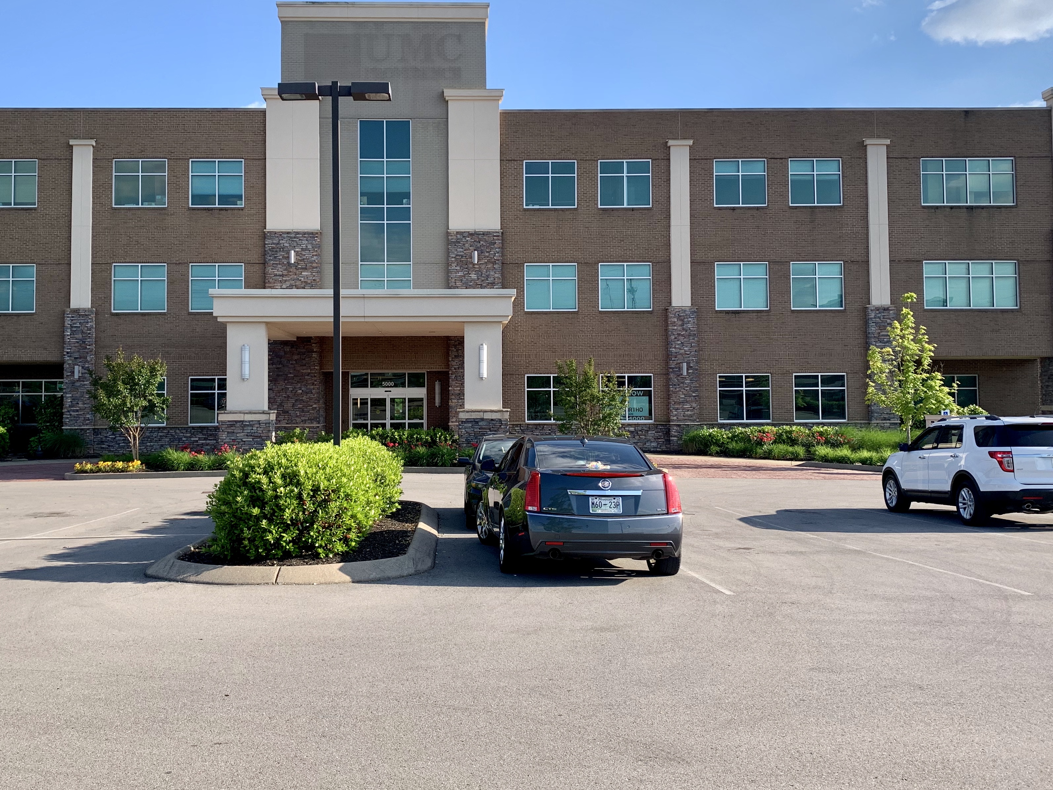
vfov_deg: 42.9
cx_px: 477
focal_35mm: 33
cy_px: 368
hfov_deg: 55.3
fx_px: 1004
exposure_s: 1/1250
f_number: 1.8
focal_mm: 4.25
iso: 25
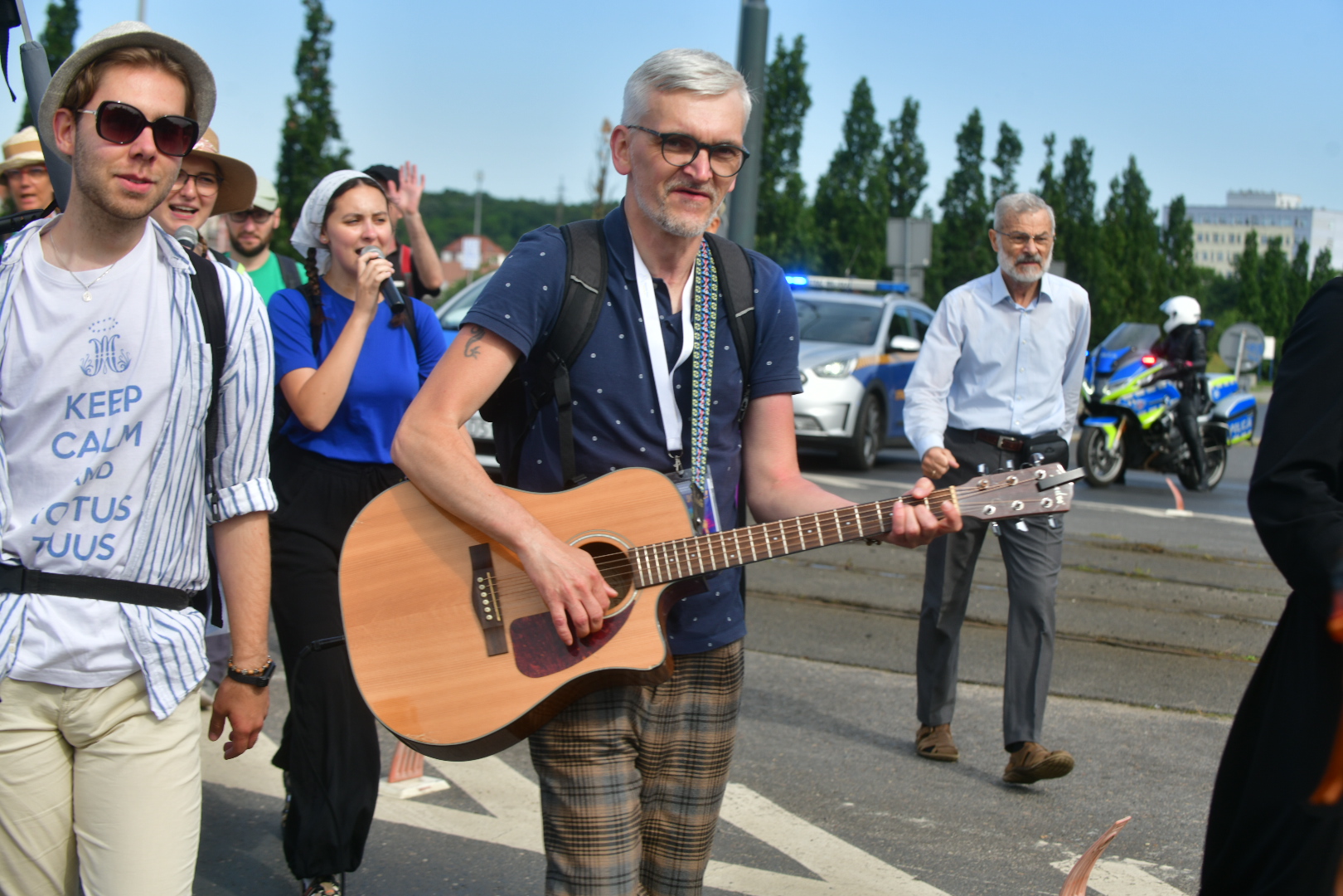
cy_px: 448
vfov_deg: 19.5
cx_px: 672
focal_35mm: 70
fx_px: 2611
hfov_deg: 28.8
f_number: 6.3
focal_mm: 70
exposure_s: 1/500
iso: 100
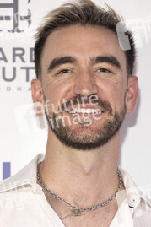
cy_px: 157
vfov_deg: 13.7
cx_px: 83
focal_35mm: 150
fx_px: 945
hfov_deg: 9.1
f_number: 5
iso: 800
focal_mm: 101
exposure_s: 1/200
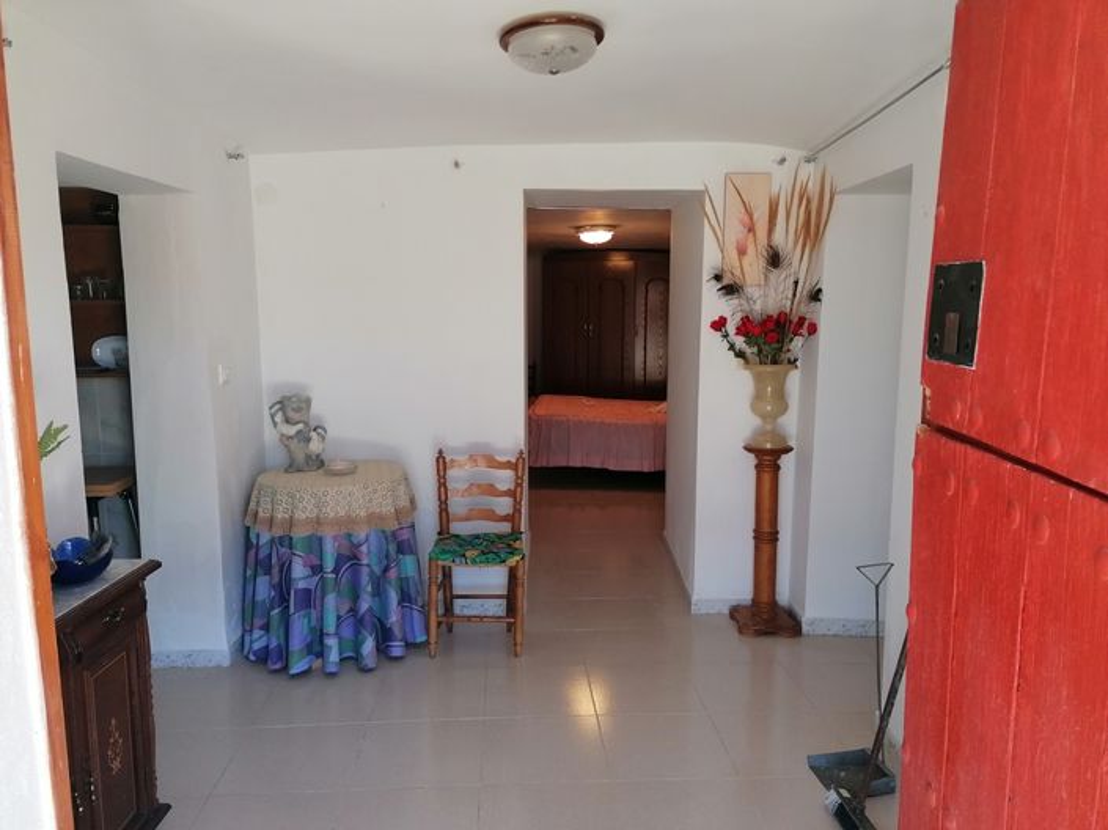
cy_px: 415
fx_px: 864
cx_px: 554
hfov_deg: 65.3
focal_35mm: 27
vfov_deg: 51.3
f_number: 1.8
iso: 100
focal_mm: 4.75
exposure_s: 1/50
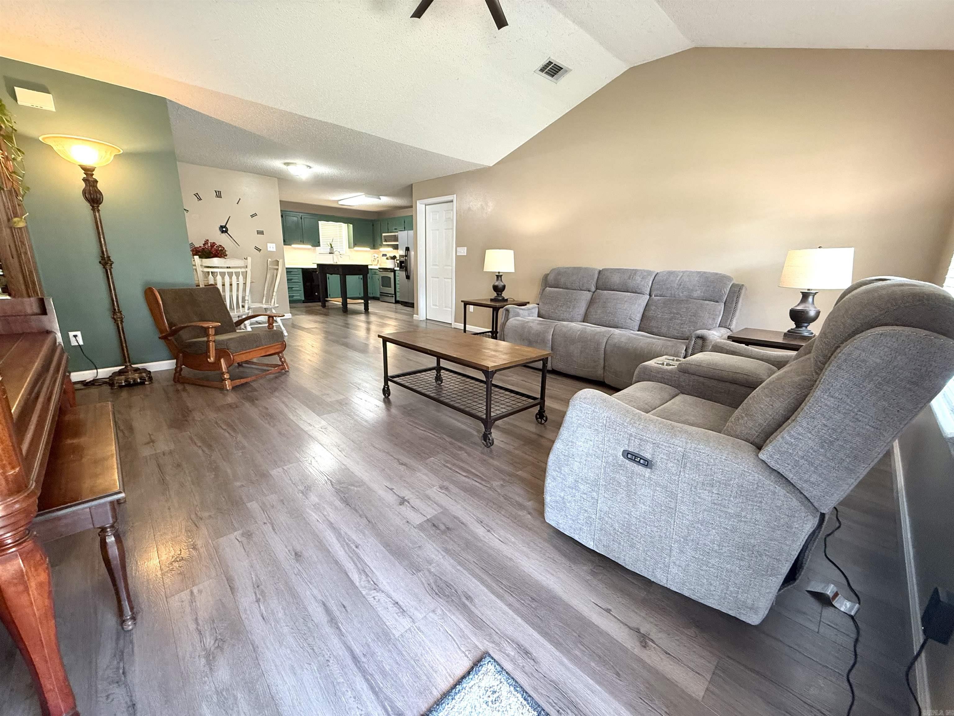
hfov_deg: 102.1
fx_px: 386
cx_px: 477
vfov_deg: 85.7
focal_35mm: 14
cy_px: 358
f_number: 2.2
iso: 320
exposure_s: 1/60
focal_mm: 2.22
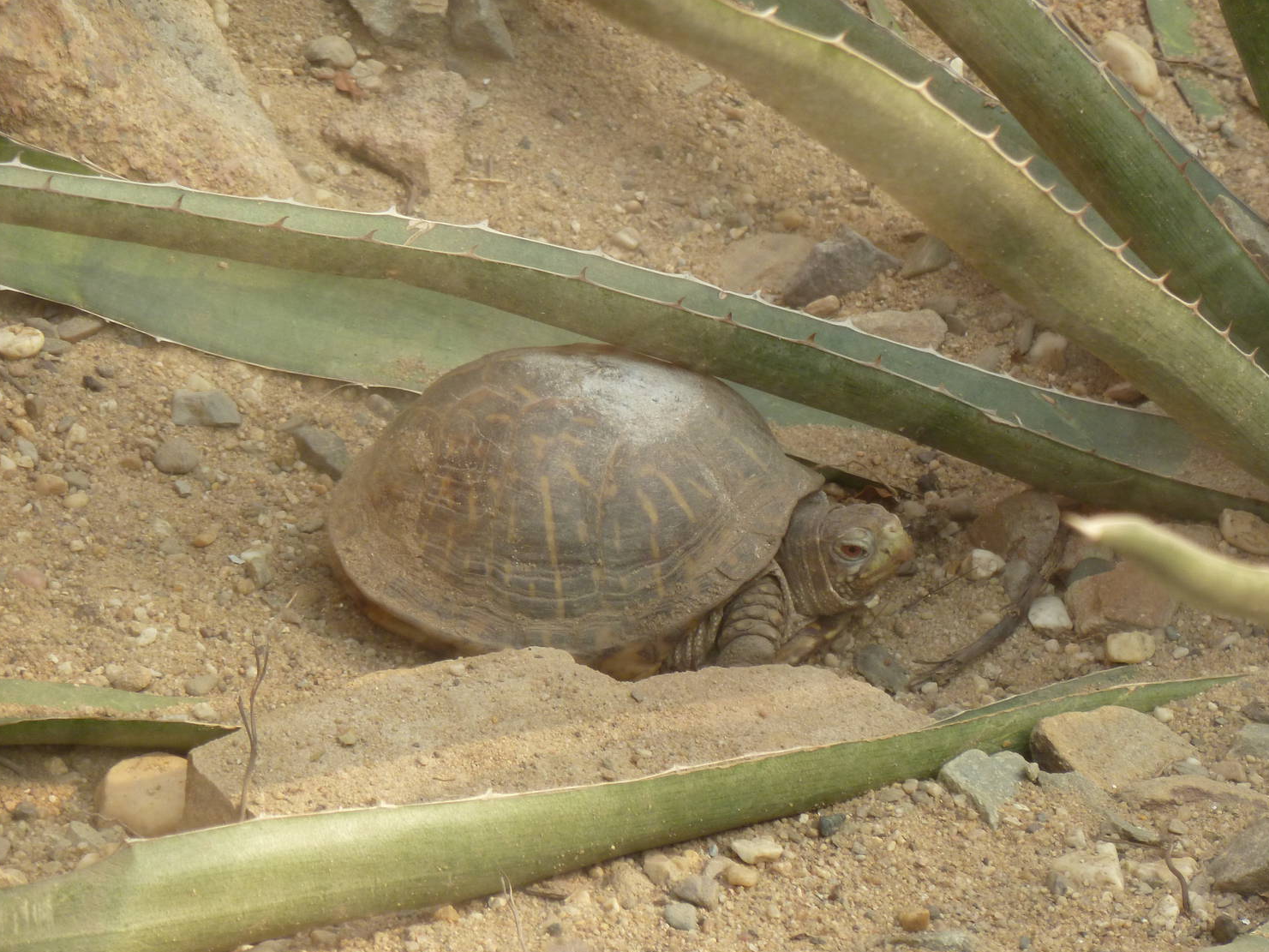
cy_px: 499
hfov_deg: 6.1
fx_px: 11879
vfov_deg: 4.6
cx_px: 661
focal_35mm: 324
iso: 160
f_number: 4.9
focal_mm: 49.2
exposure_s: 1/125
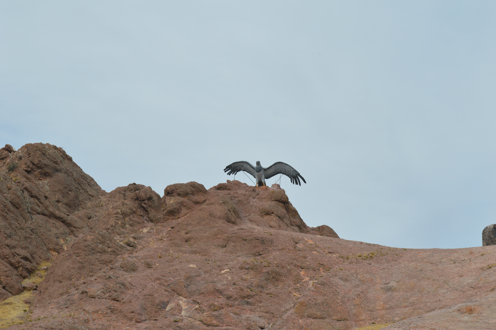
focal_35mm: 78
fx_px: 1074
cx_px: 248
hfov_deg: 26.0
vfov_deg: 17.5
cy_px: 165
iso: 100
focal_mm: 52
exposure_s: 1/320
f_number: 9
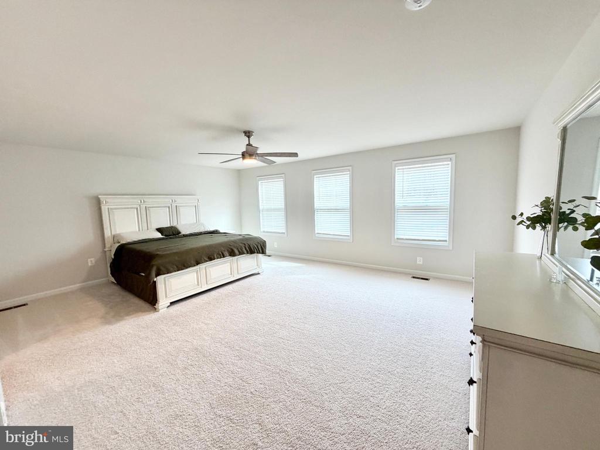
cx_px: 300
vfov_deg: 85.7
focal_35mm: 14
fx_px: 243
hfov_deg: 102.1
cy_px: 225
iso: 125
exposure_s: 1/120
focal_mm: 2.22
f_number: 2.2
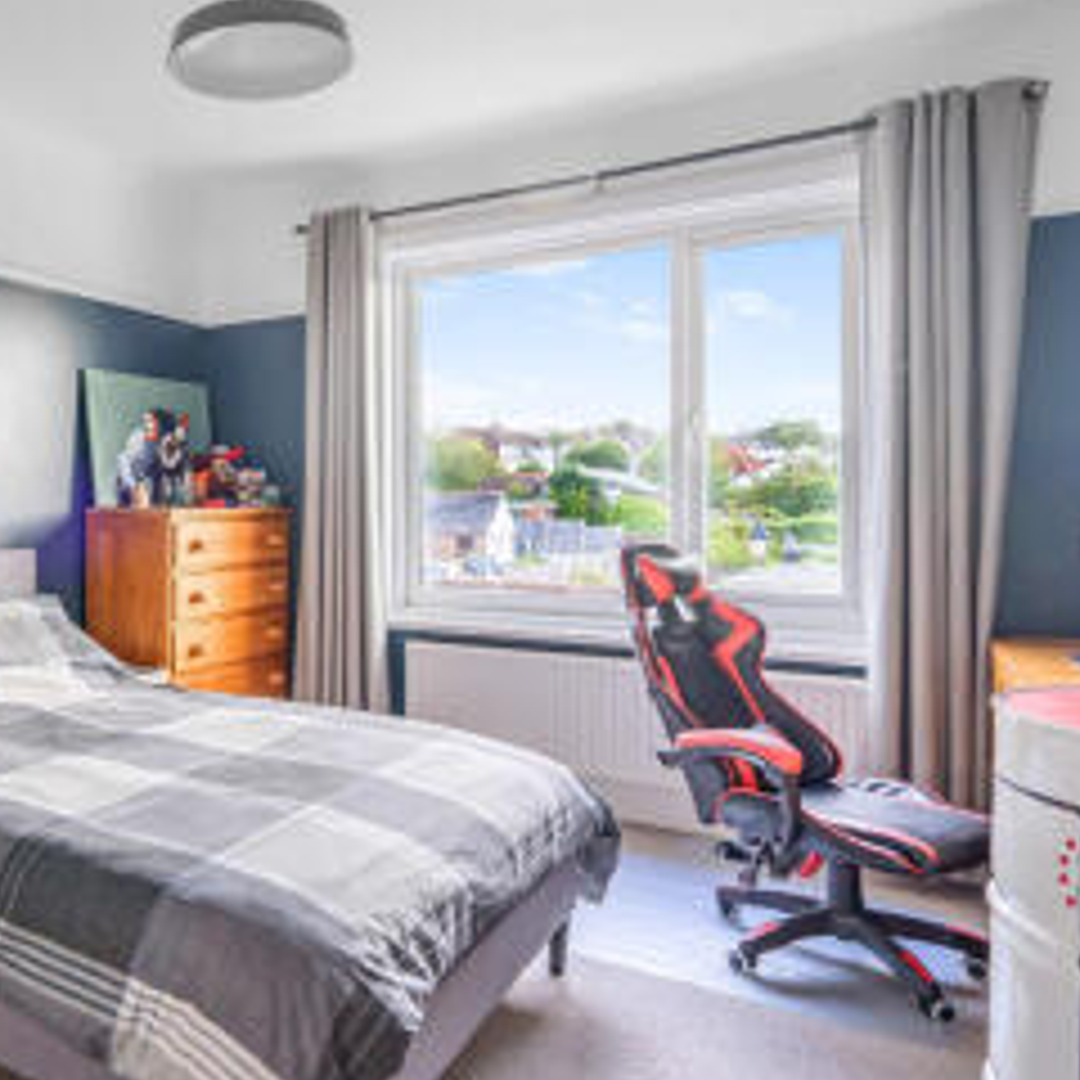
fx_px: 953
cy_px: 470
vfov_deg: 58.9
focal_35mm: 27
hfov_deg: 53.1
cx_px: 144
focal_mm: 16
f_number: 9
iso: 160
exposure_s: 1/30
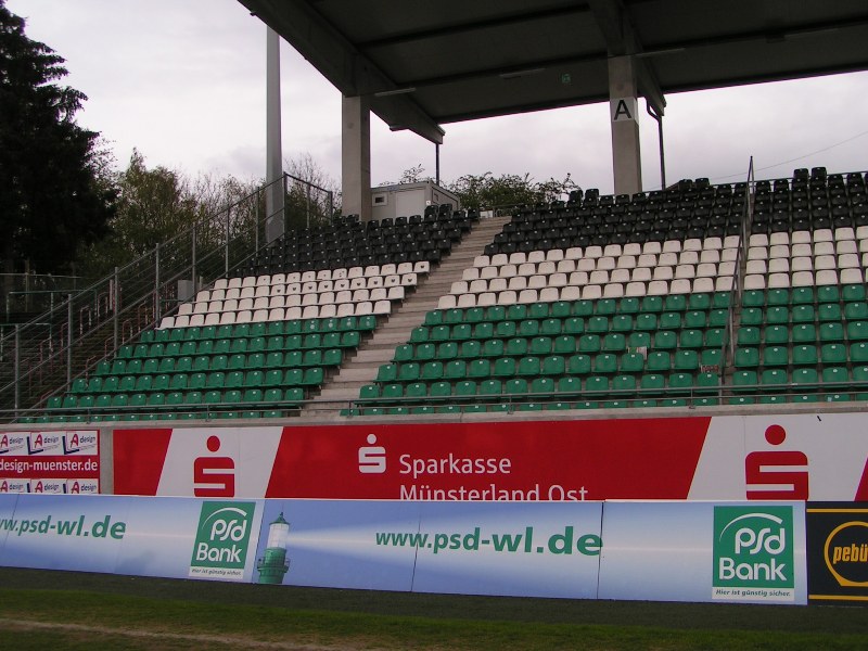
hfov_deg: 49.0
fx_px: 953
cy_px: 326
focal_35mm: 38
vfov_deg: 37.7
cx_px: 434
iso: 50
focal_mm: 5.8
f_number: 5.6
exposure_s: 1/200
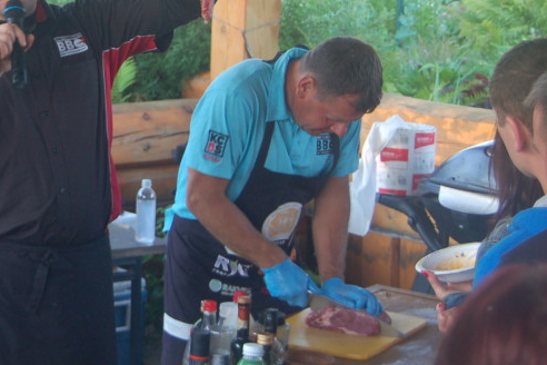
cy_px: 67
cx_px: 42
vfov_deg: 10.4
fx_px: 1990
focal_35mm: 131
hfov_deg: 15.4
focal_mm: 42
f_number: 4.8
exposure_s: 1/30
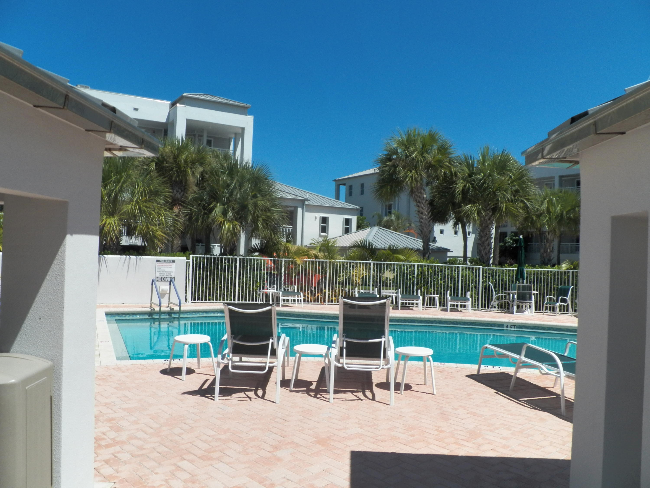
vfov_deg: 49.7
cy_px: 244
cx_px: 325
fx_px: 526
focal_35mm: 28
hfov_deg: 63.4
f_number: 5
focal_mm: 4.9
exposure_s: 1/1600
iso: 125
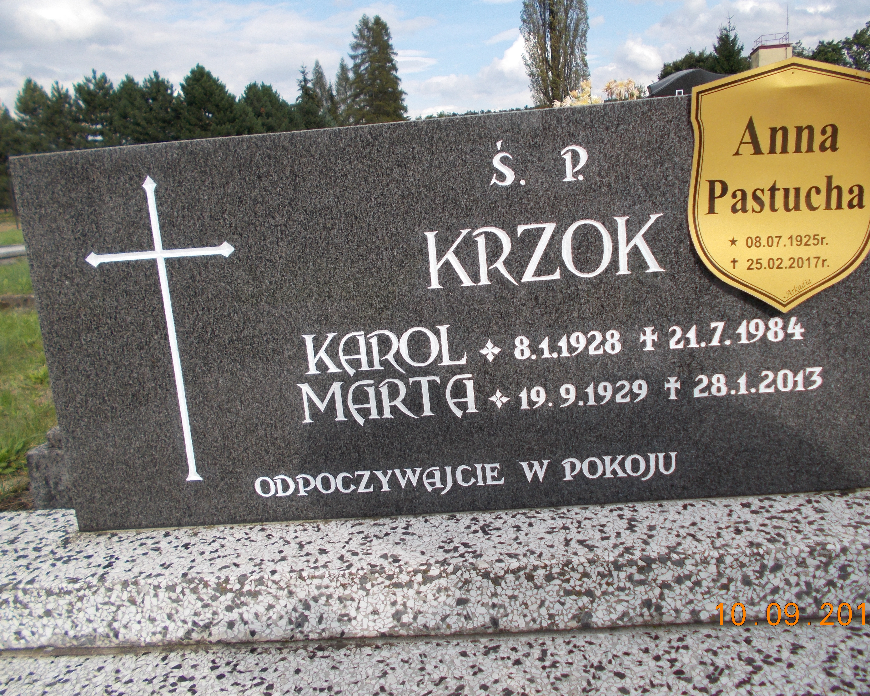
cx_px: 457
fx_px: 721
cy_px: 340
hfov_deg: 62.2
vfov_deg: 51.5
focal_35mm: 28
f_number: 8
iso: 80
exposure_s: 1/100
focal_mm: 4.6
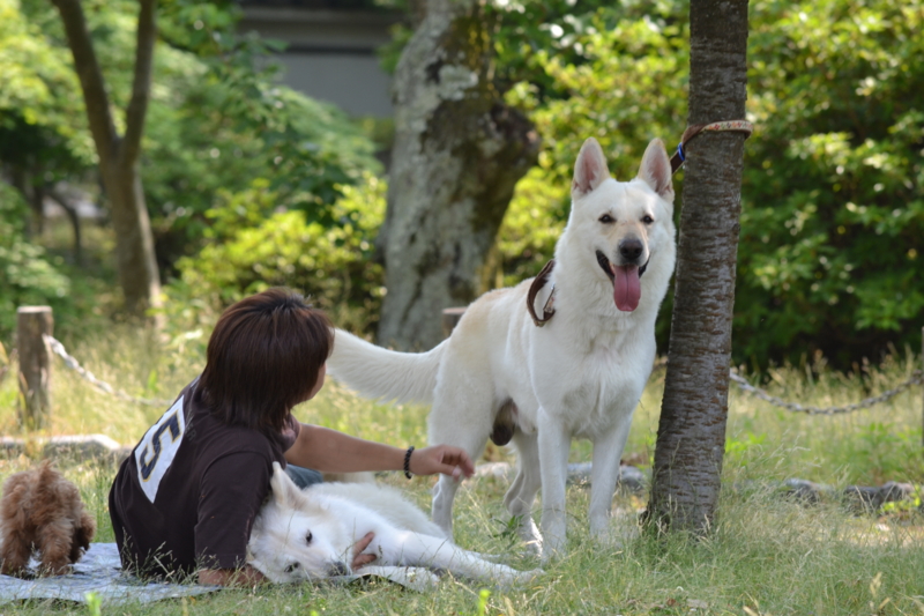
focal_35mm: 360
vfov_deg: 3.8
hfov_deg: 5.7
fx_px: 9238
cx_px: 462
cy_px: 308
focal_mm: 240
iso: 220
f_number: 8
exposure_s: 1/125
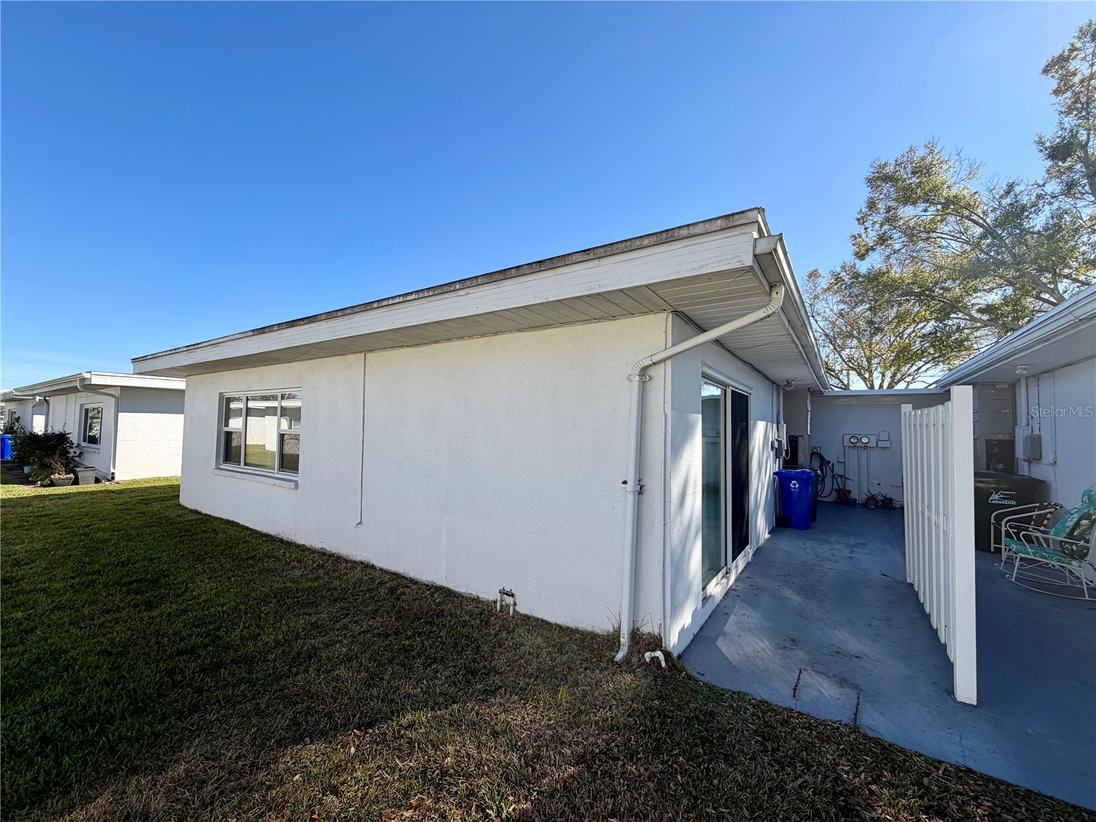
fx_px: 443
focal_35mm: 14
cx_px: 548
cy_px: 411
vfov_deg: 85.7
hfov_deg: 102.1
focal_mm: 2.22
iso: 32
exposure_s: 1/770
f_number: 2.2
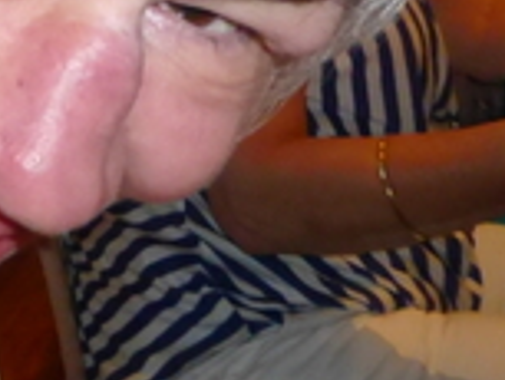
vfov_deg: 14.3
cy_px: -254
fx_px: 1372
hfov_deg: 19.3
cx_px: -149
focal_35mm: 94
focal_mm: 4.3
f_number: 3.3
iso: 800
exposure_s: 1/60
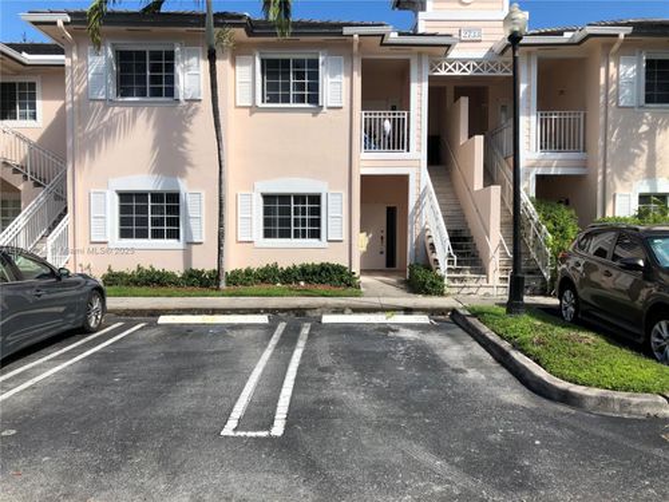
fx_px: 541
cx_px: 334
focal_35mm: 28
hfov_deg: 63.4
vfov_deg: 49.7
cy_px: 251
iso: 20
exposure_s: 1/2315
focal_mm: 3.99
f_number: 1.8
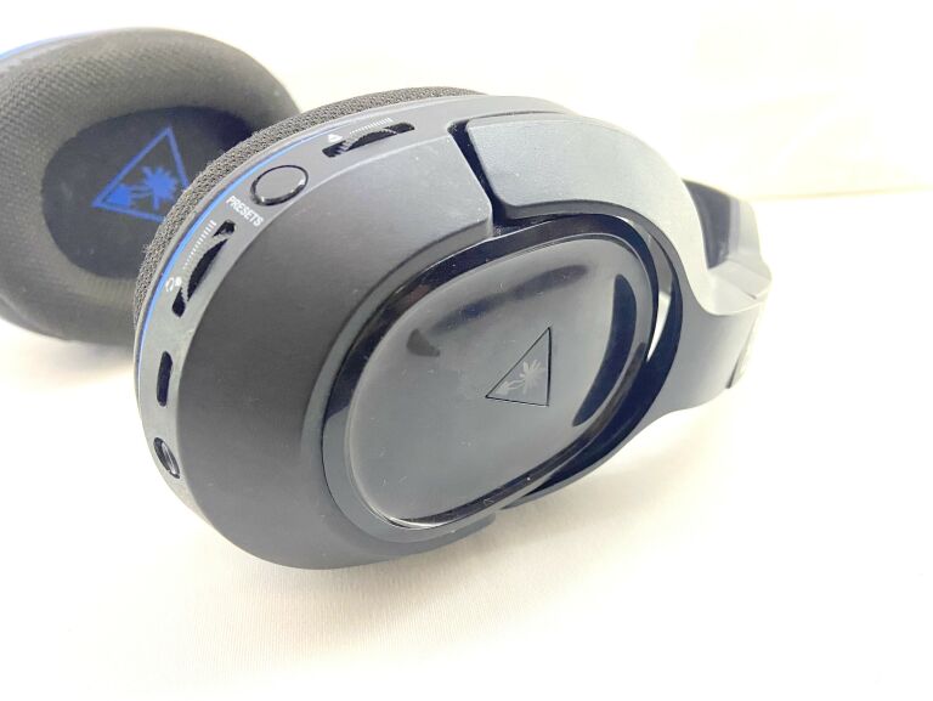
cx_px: 466
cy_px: 350
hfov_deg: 67.3
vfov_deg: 53.1
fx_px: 701
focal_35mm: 26
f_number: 1.8
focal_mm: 4.25
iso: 200
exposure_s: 1/50
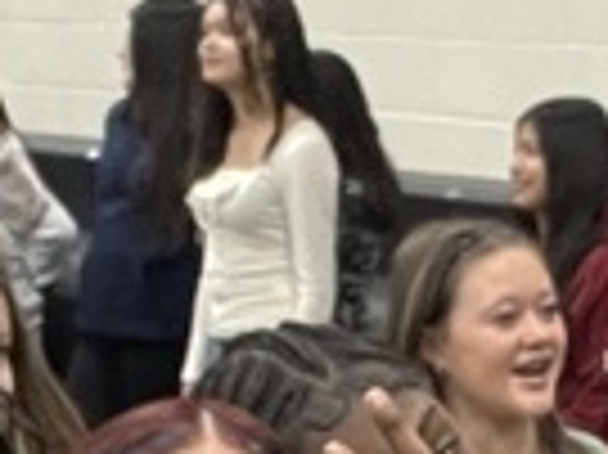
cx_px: 491
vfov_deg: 8.4
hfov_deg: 11.3
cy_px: 481
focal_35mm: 175
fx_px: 3071
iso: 320
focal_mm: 2.71
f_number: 2.2
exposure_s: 1/40
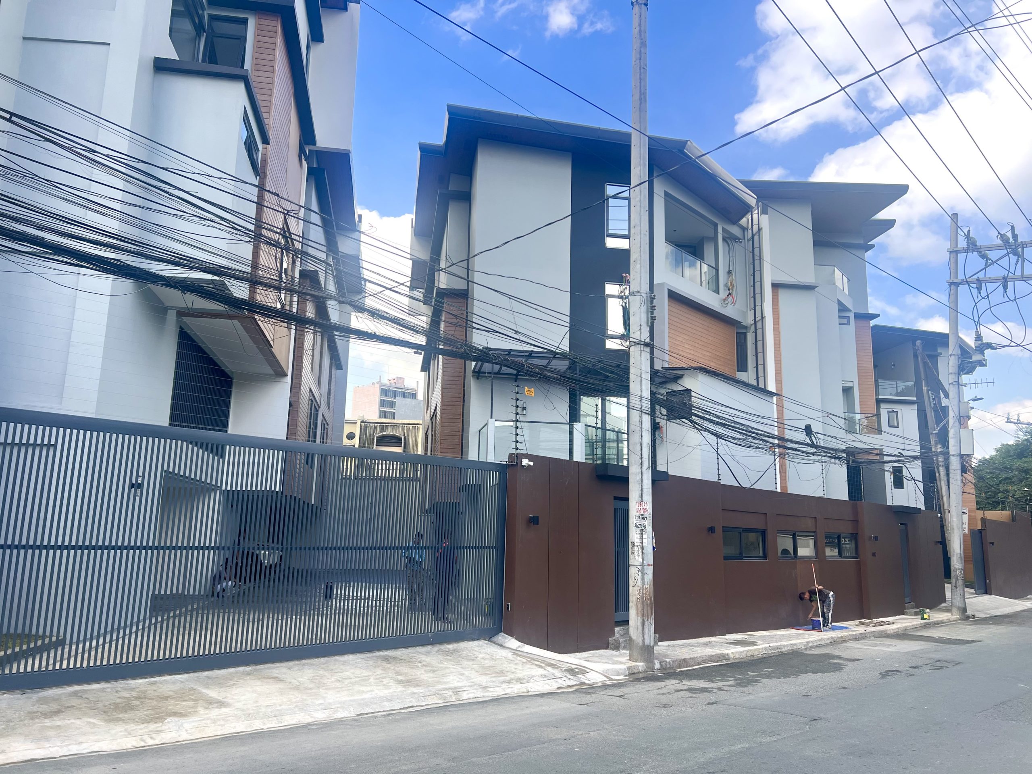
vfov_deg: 53.1
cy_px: 387
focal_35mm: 26
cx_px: 516
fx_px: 775
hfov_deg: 67.3
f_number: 1.5
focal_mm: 5.7
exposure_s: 1/1147
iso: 50
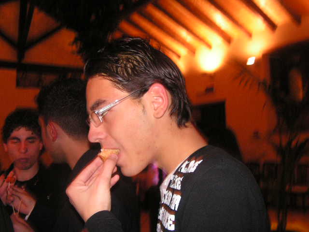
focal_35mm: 36
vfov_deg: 39.7
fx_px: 321
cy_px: 116
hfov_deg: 51.4
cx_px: 154
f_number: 3.2
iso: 200
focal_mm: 6
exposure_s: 1/40
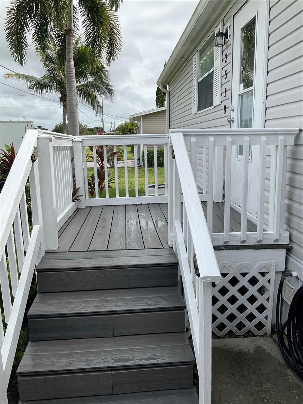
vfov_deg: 61.7
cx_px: 152
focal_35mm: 29
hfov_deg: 48.2
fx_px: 338
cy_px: 202
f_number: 1.8
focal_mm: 3
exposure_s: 1/1848
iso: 16
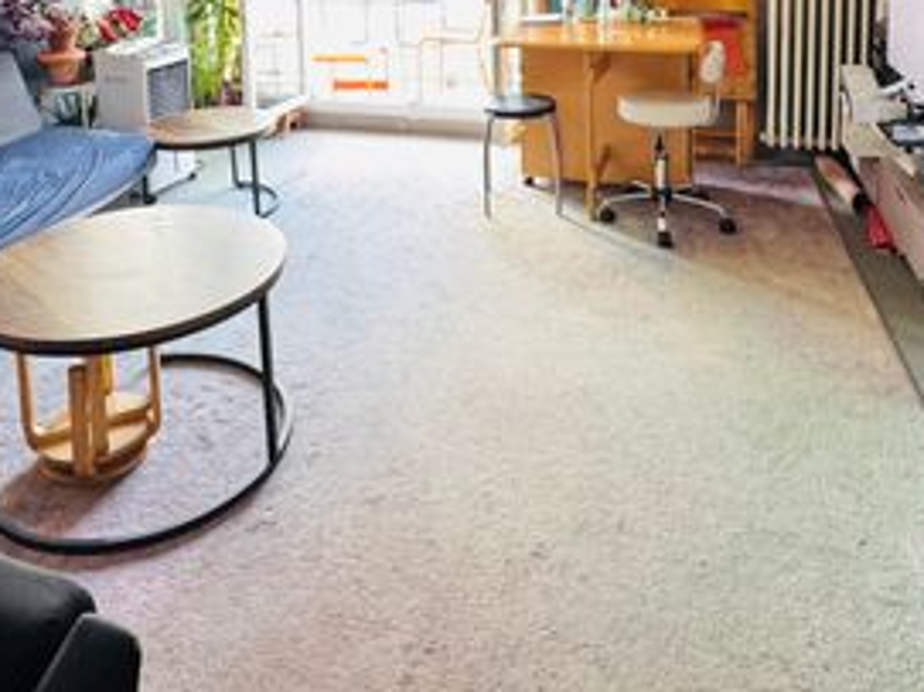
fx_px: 827
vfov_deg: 39.6
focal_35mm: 31
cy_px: -10
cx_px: 406
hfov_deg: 58.2
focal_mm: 2.22
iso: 500
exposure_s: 1/60
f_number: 2.2
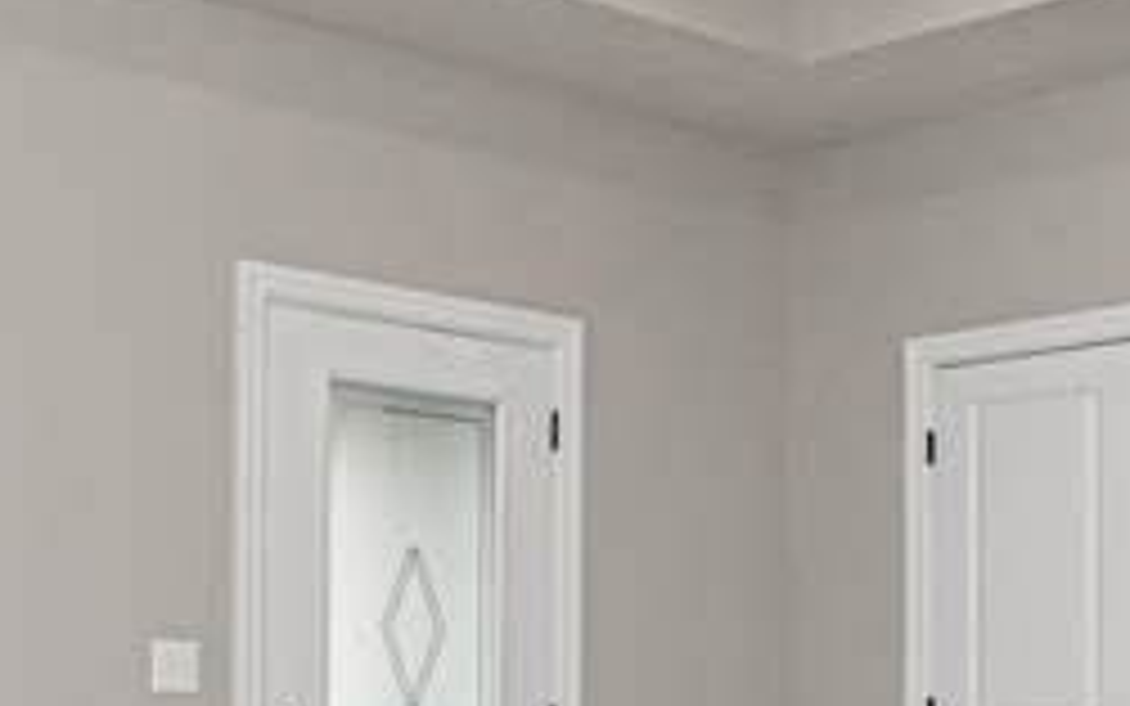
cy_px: 668
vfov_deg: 16.5
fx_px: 2403
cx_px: 815
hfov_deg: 26.2
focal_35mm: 78
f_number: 10
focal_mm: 10
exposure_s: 1/60
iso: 1250
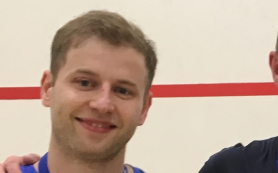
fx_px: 1045
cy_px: 225
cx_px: 415
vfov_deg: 9.3
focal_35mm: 138
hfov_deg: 14.2
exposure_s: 1/33
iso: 80
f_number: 2.2
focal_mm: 4.15
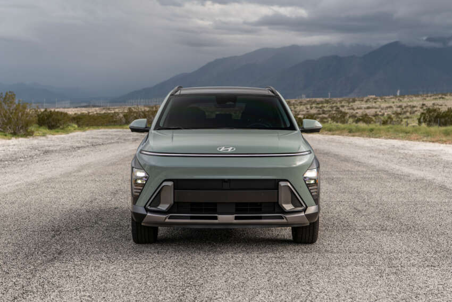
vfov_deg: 19.5
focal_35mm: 70
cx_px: 226
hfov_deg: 28.8
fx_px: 879
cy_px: 151
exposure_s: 1/50
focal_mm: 70
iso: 64
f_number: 5
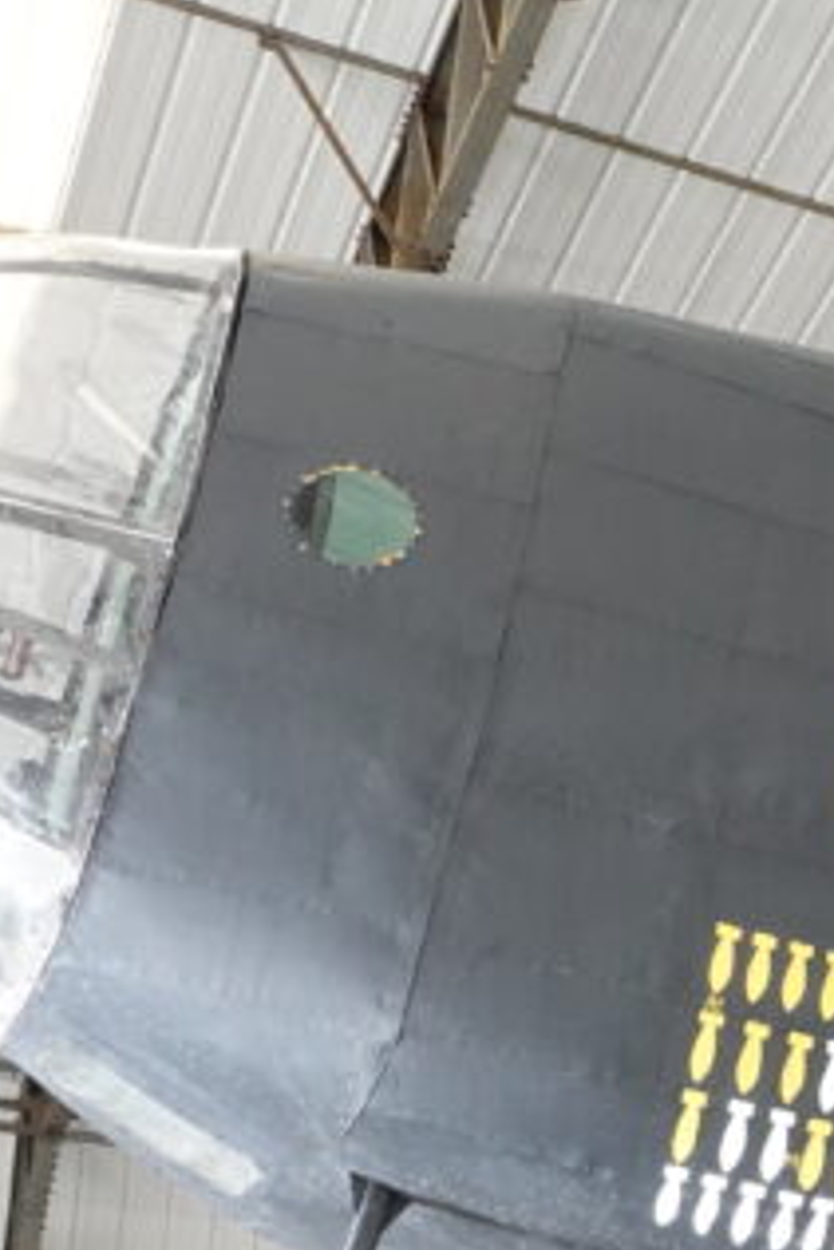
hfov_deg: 14.9
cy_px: 1189
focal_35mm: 81
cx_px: 1443
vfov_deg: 24.2
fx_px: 2811
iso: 1250
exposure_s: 1/30
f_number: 9
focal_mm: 10.03
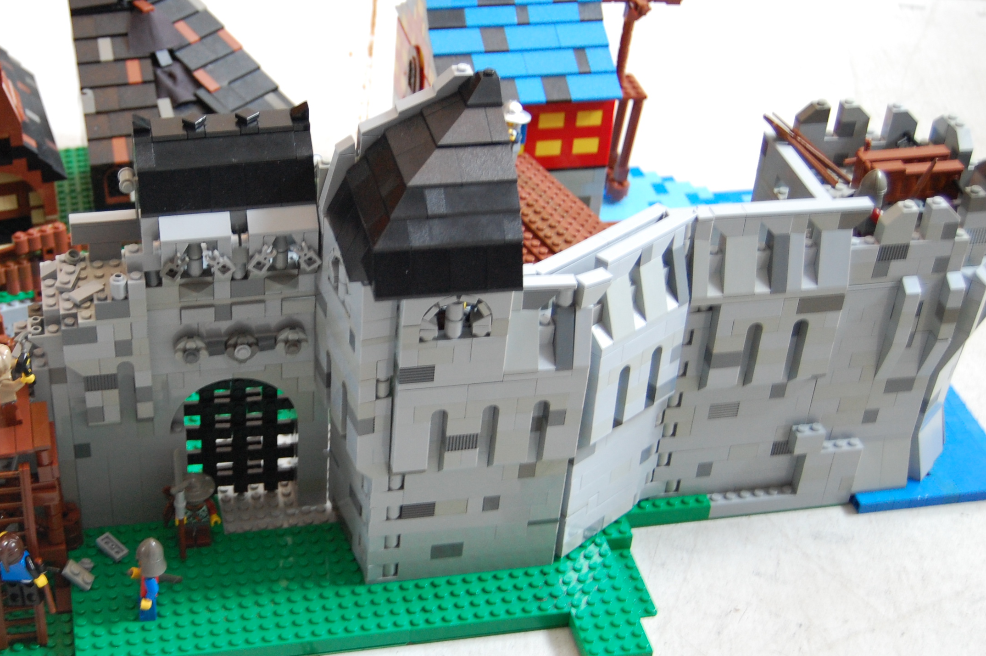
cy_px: 371
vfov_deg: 21.5
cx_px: 307
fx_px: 1724
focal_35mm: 63
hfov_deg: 31.6
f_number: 4.2
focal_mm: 30
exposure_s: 1/13
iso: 800
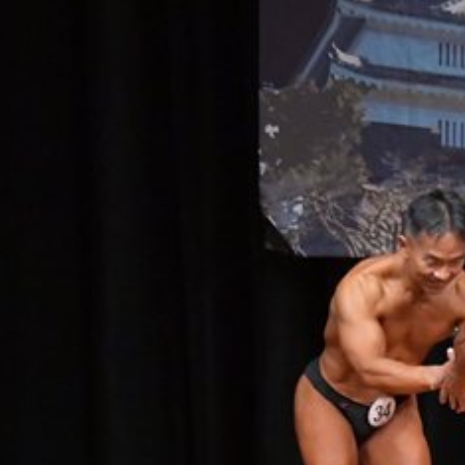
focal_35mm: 566
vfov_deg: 3.1
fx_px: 8602
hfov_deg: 3.1
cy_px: 350
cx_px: 650
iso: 6400
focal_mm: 135
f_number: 5.6
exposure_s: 1/400
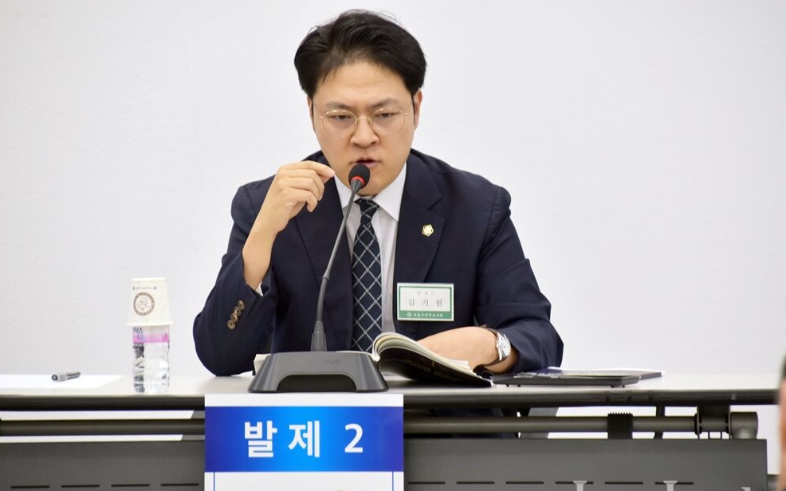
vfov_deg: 4.9
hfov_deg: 7.8
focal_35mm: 270
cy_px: 270
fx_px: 5783
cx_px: 392
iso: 500
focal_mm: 170
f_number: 6
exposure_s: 1/125
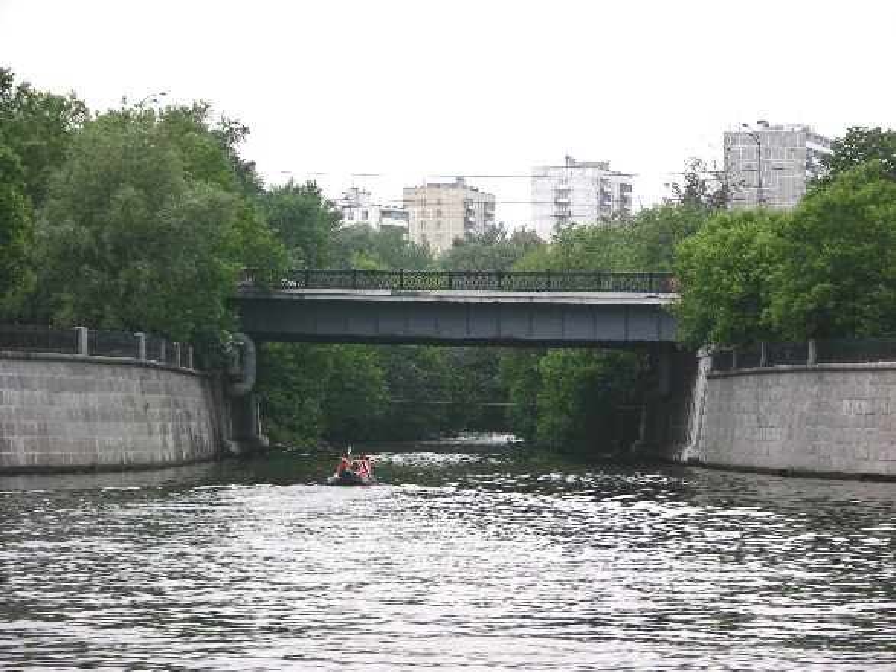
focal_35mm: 150
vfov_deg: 9.9
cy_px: 336
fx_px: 3882
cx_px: 448
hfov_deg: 13.2
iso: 50
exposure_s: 1/90.8
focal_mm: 37.7
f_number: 3.9
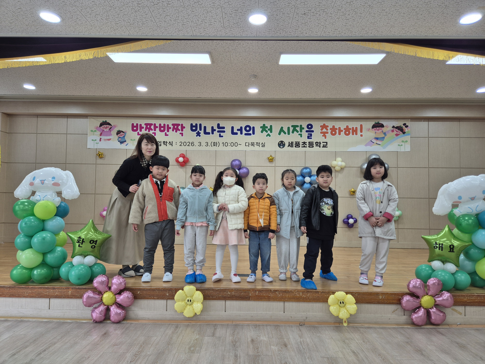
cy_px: 182
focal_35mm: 23
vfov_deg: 58.9
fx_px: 322
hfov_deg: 73.9
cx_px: 242
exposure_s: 1/120
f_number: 1.8
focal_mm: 5.4
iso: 40
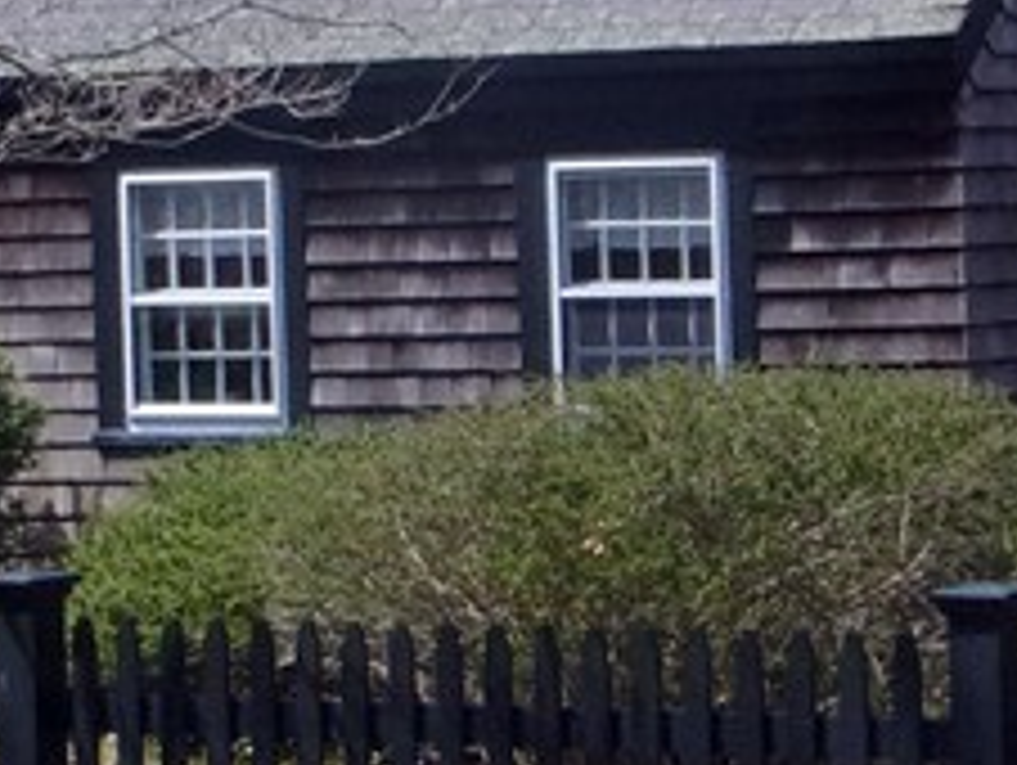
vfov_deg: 9.1
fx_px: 4794
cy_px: 342
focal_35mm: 163
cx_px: 801
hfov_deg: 12.1
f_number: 11.8
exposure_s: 1/140
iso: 200
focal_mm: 6.4
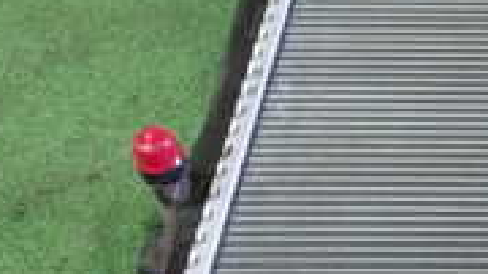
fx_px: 1410
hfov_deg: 17.6
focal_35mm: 109
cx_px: 729
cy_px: 141
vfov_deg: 11.1
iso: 250
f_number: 2.3
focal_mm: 5.4
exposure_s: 1/30
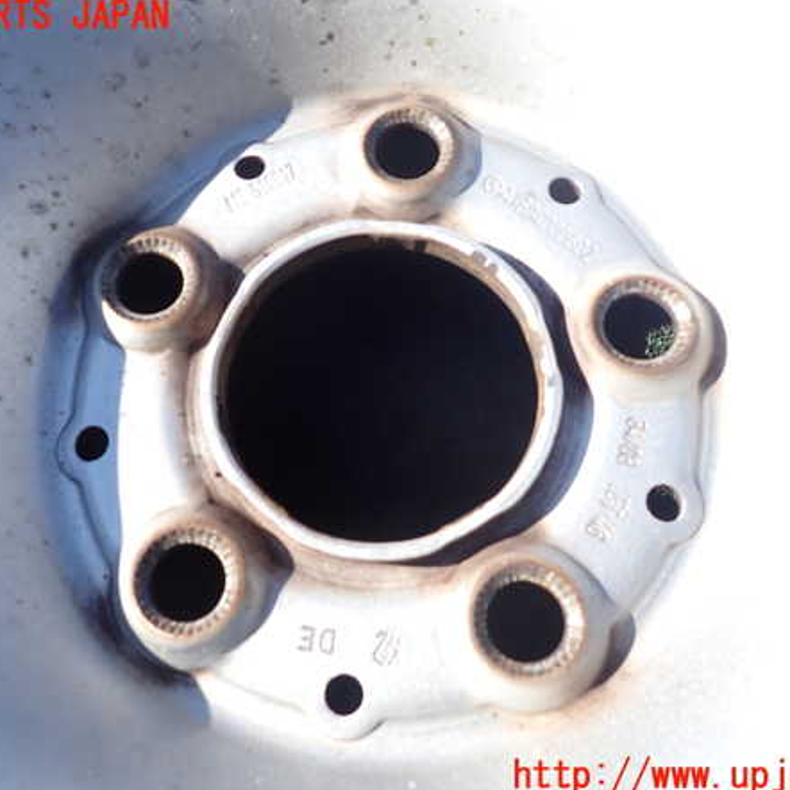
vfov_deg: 54.0
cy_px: 397
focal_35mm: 30
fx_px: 775
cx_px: 381
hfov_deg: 54.0
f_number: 2.8
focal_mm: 4.5
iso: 100
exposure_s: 1/640
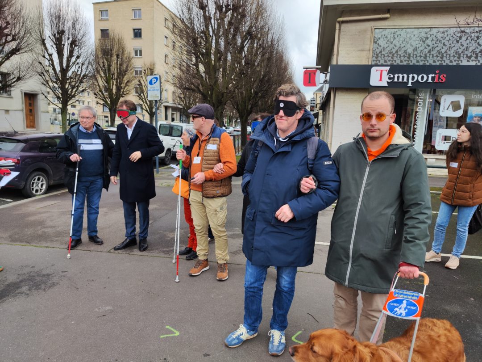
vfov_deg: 56.8
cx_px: 241
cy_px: 181
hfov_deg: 71.6
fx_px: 334
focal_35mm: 24
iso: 50
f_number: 1.88
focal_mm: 5.59
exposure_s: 1/764
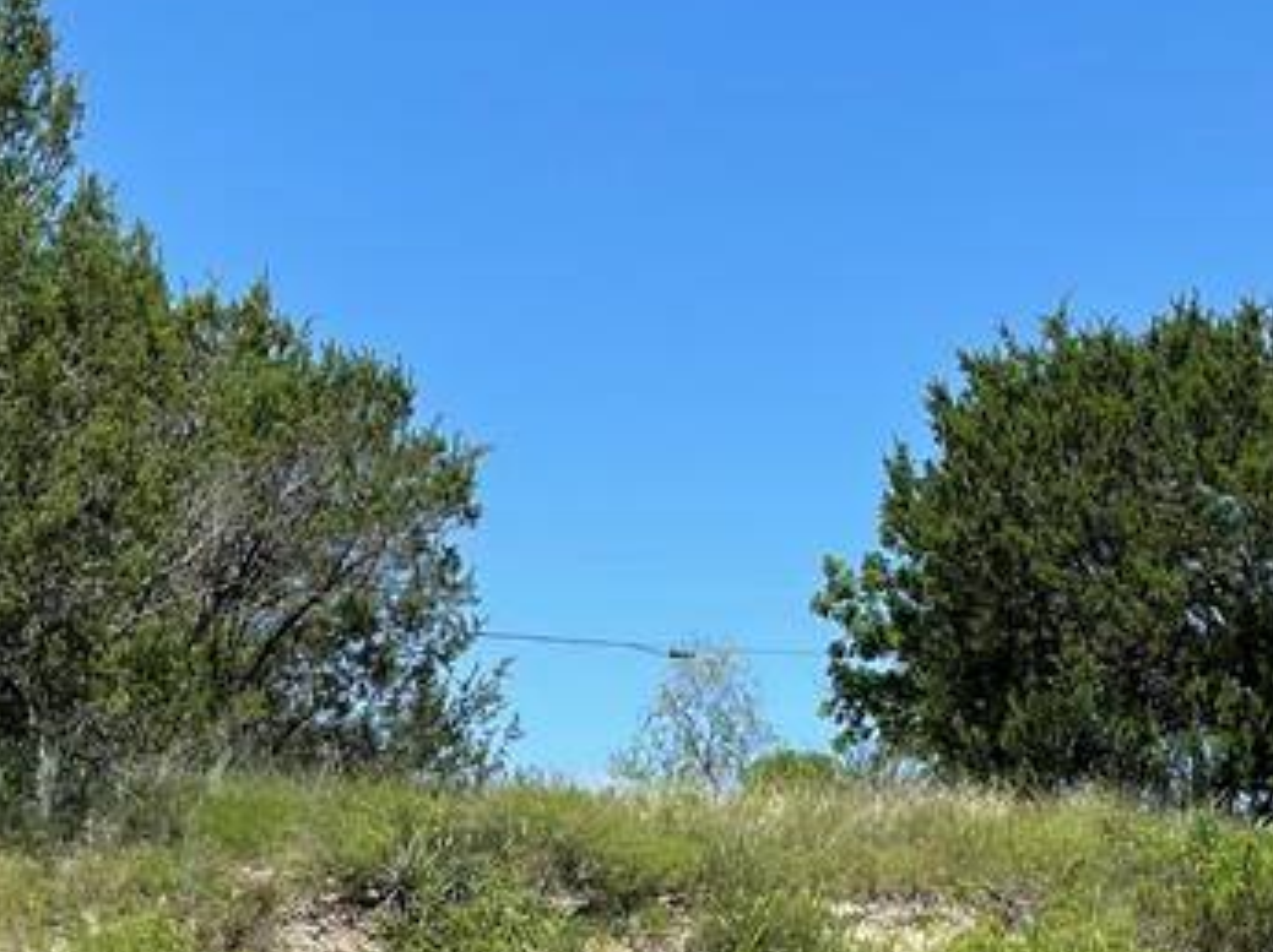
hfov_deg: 25.4
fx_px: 2830
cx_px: 607
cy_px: 1011
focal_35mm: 77
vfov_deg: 18.5
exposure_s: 1/2817
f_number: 1.6
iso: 32
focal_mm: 4.2
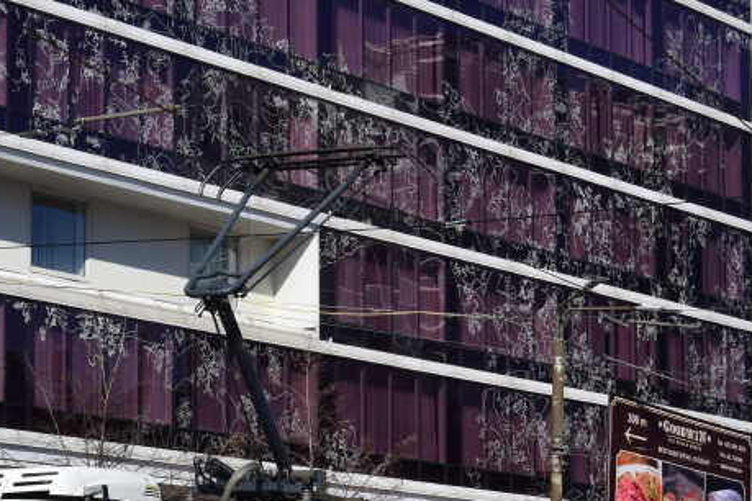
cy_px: 500
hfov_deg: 17.2
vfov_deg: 11.4
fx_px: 2486
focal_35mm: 119
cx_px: 364
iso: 200
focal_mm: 28
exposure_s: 1/1000
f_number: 6.3
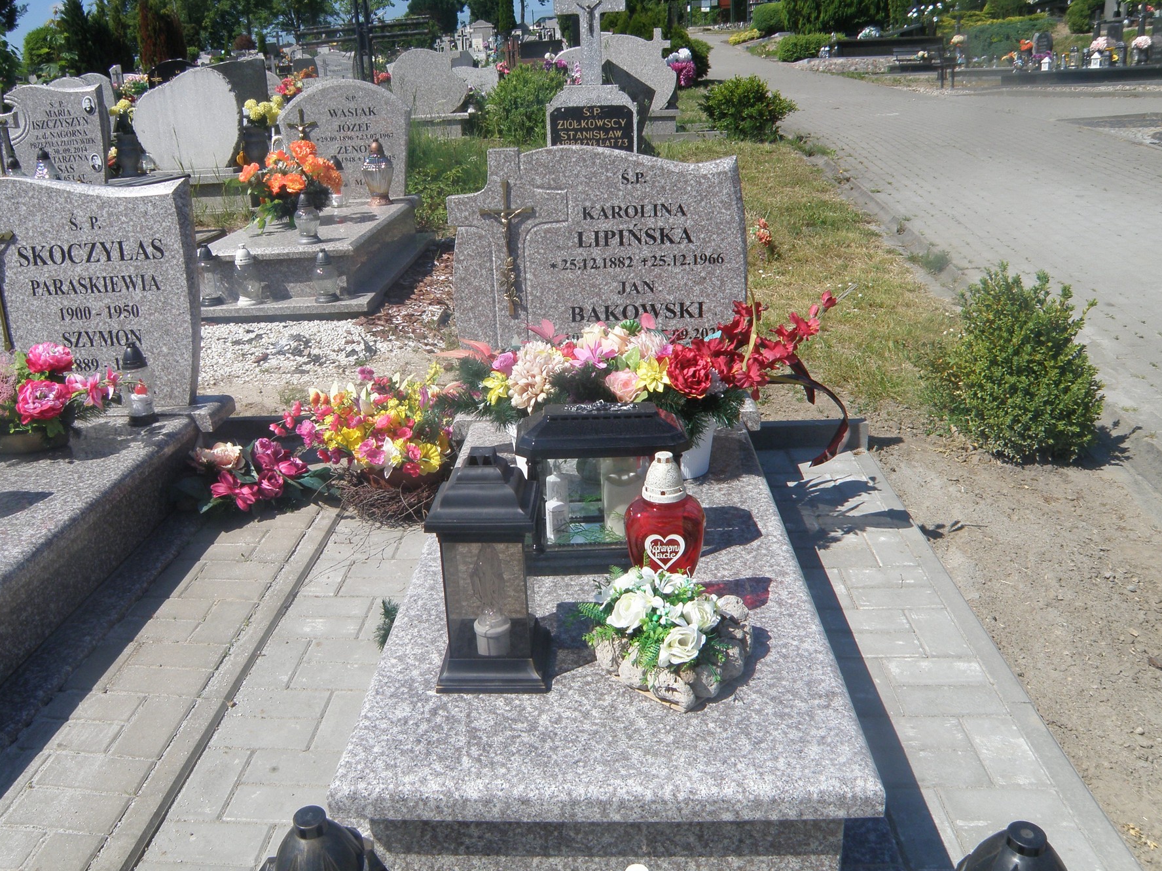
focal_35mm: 30
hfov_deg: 59.8
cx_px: 518
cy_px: 383
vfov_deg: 46.7
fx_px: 1007
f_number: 5.6
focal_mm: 4.6
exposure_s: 1/400
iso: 64
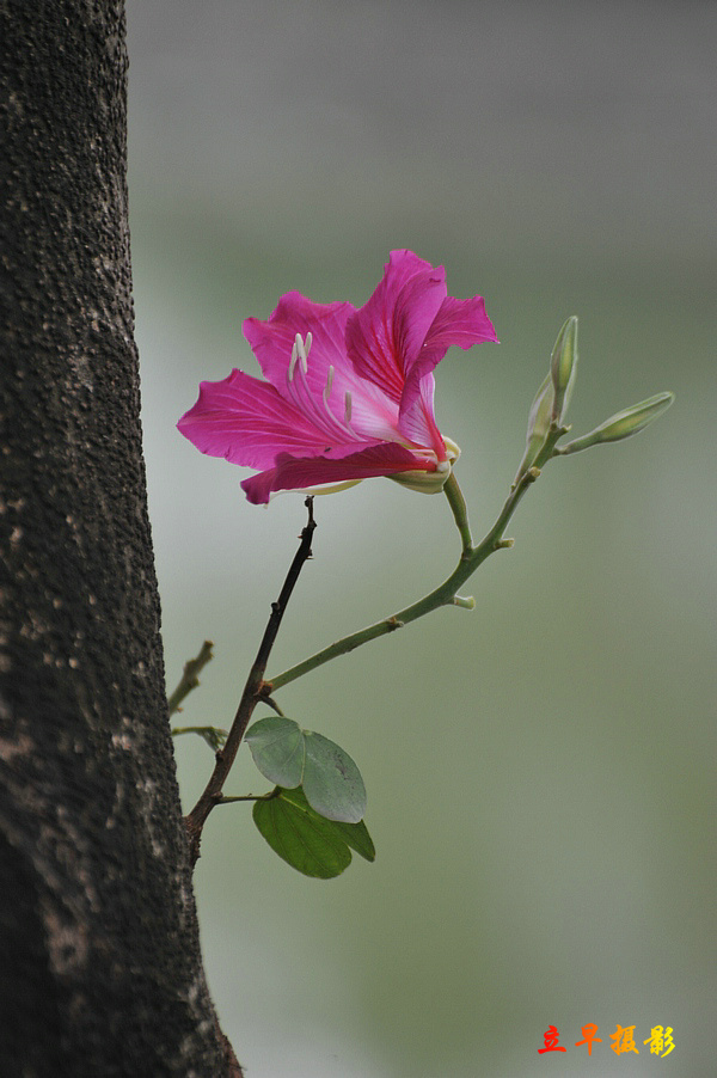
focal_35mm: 300
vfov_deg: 6.9
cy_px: 539
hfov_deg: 4.6
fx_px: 8976
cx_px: 358
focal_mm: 300
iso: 640
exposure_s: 1/60
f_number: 5.6
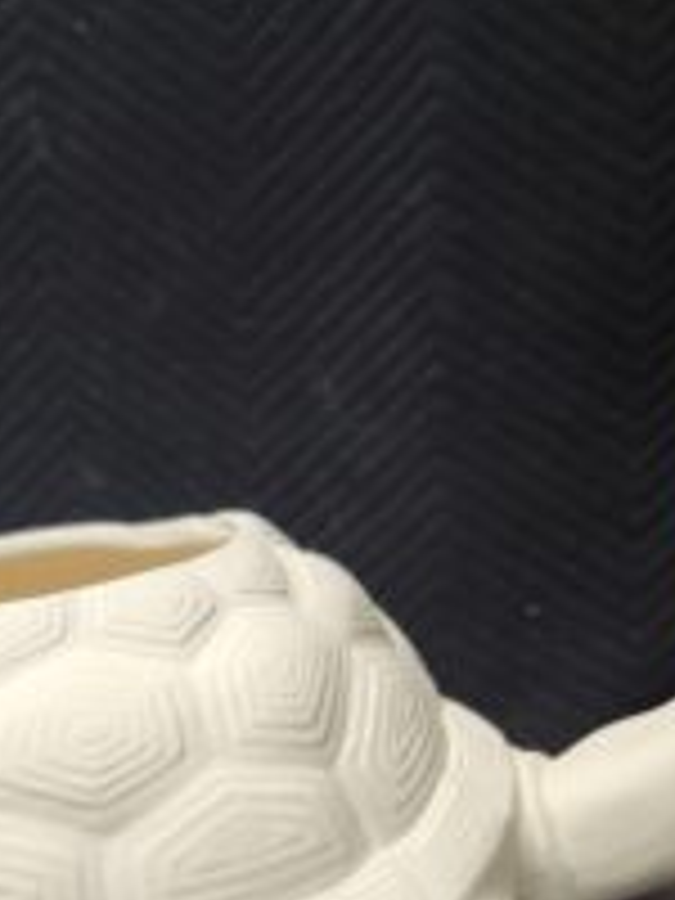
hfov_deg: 31.0
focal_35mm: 46
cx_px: 171
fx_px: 1196
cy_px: 729
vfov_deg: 39.5
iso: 320
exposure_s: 1/120
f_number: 1.8
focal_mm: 5.4
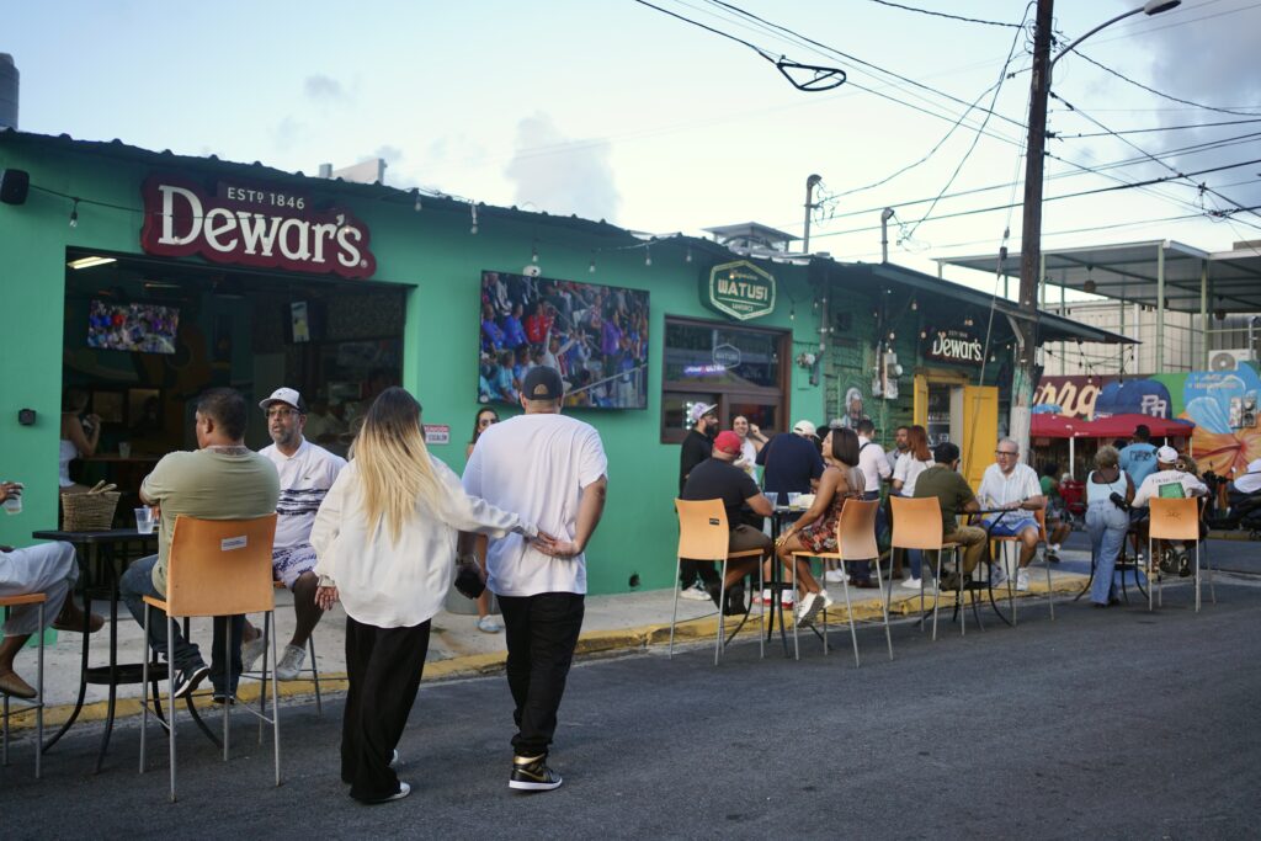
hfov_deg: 54.4
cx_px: 630
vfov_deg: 37.9
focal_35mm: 35
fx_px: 1226
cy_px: 420
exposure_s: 1/800
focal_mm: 35
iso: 200
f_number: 2
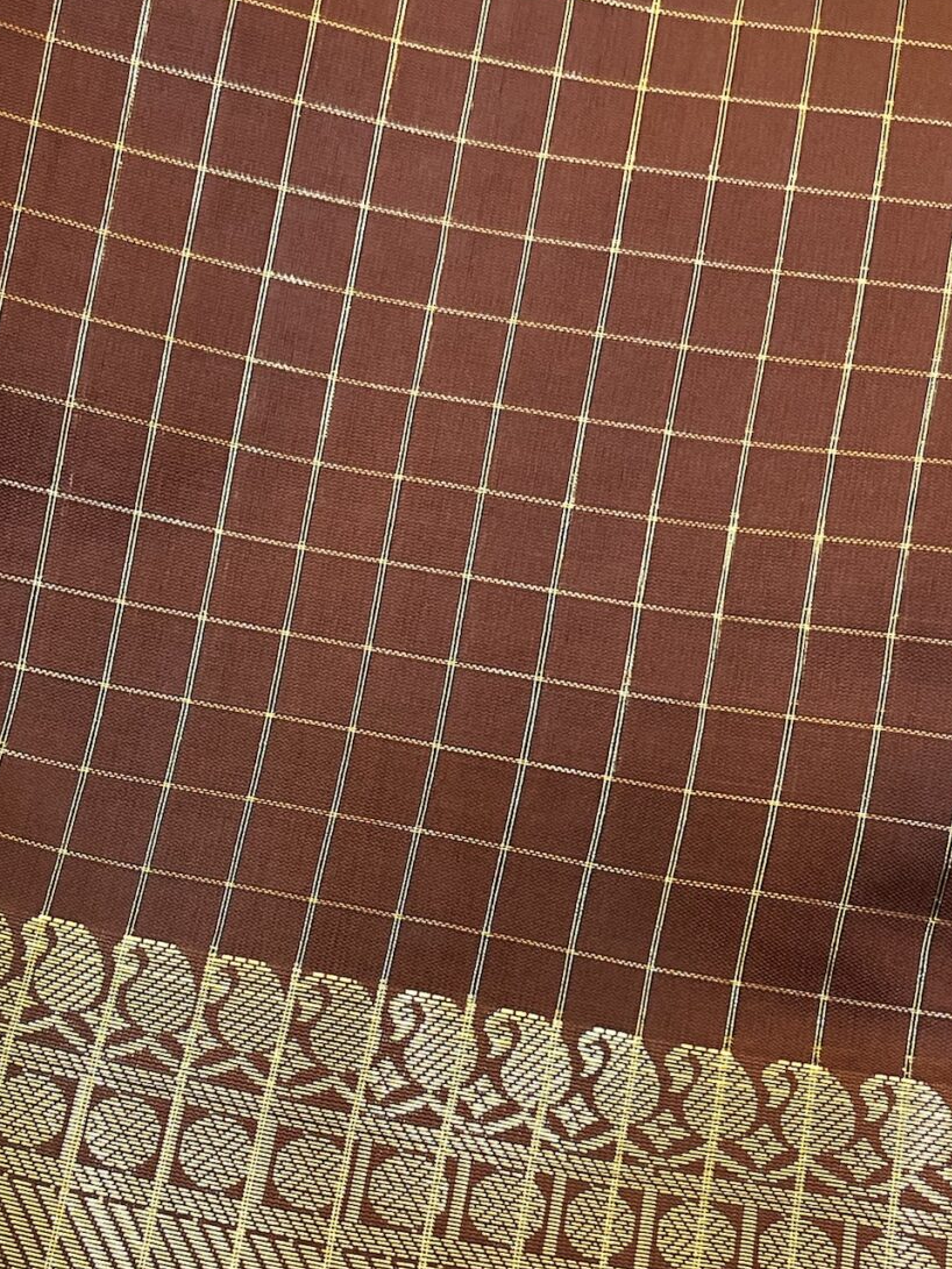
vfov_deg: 31.1
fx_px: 2237
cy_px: 955
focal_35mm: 61
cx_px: 298
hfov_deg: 23.9
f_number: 1.5
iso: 125
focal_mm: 5.7
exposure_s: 1/105
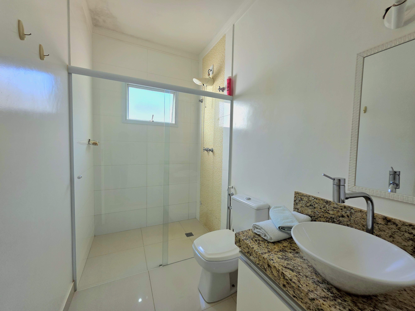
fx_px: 156
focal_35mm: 13
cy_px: 156
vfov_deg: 89.9
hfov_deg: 106.2
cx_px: 208
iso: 50
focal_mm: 2.2
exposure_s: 1/120
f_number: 1.9
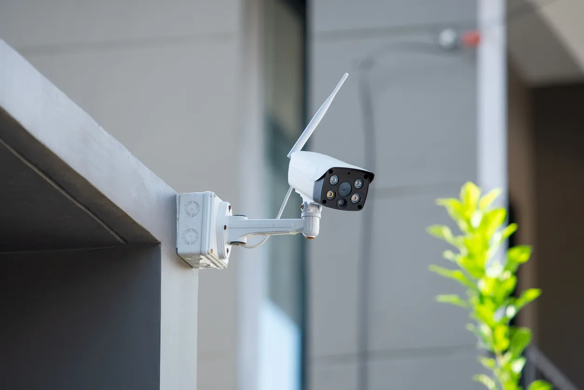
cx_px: 292
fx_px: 4866
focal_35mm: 300
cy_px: 195
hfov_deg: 6.9
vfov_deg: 4.6
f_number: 3.5
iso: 200
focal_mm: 200
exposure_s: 1/500
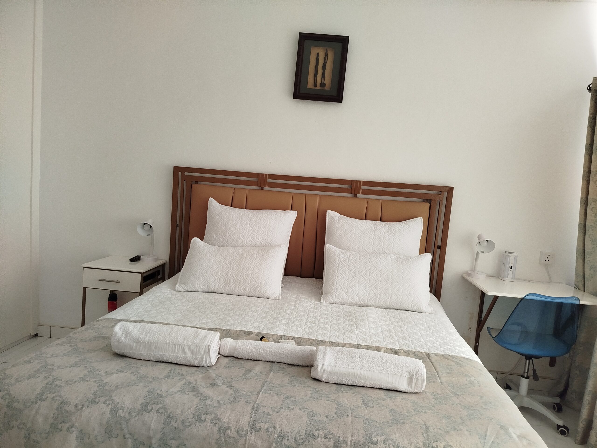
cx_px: 298
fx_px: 414
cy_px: 224
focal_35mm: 24
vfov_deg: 56.8
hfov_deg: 71.6
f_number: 1.7
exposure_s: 1/33
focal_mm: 5.31
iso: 250
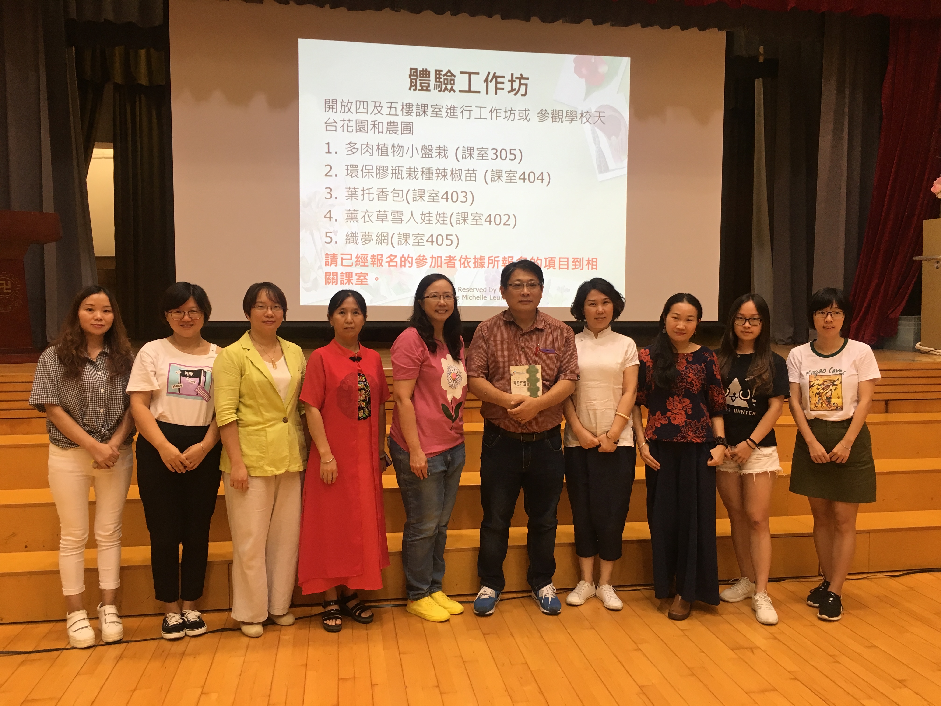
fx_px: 788
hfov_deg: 61.7
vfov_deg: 48.2
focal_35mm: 29
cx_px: 470
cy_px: 353
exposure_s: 1/33
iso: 40
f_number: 2.2
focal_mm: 4.15
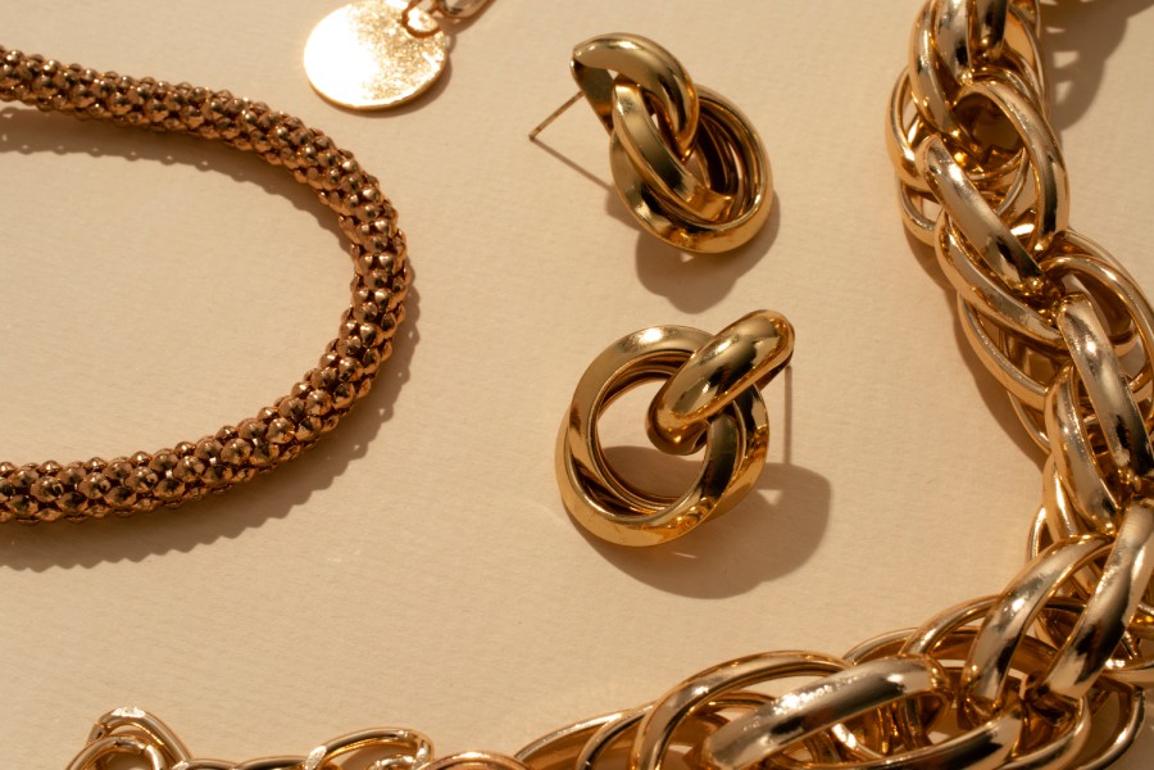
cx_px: 577
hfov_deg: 37.5
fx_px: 1699
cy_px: 385
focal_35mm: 53
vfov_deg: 25.5
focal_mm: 35
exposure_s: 1/100
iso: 100
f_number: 18
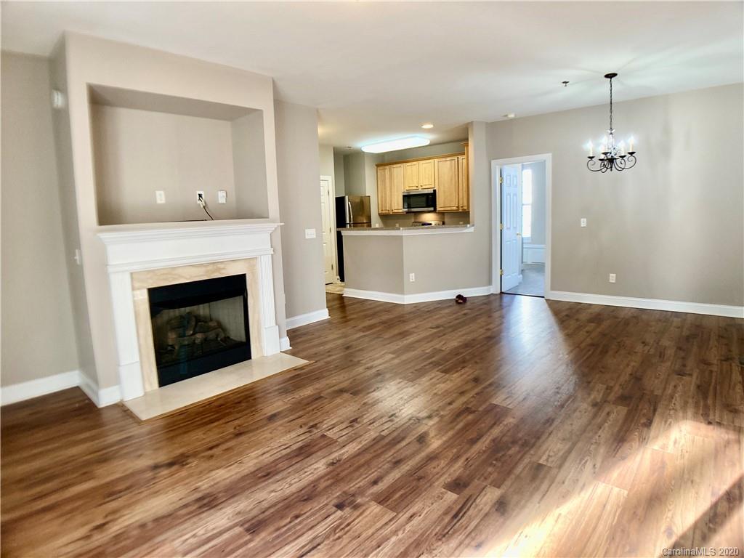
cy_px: 279
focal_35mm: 28
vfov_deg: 49.7
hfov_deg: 63.4
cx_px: 372
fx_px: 602
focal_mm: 3.99
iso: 100
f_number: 1.8
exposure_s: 1/60
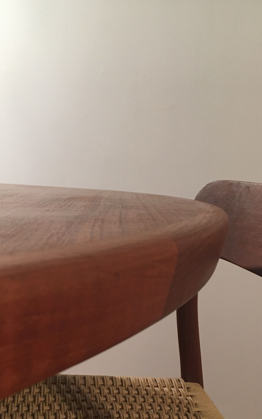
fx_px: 514
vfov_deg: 43.7
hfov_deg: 28.5
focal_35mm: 45
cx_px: 167
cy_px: 281
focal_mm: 4.15
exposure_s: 1/33
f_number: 2.2
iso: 160
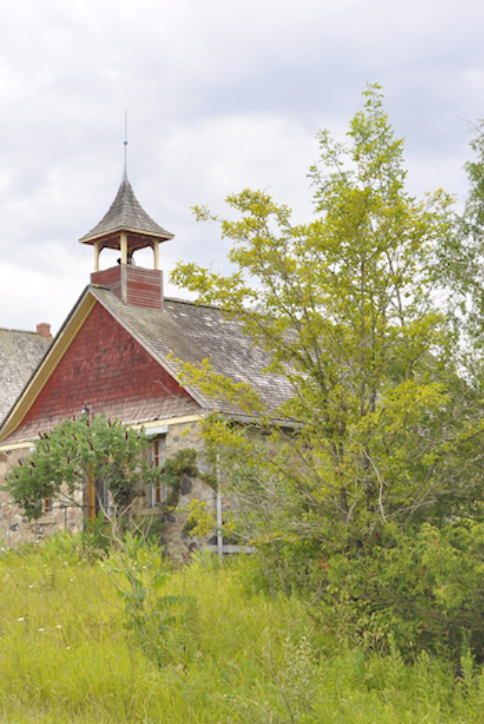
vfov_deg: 31.4
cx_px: 39
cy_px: 364
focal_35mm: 64
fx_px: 1289
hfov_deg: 20.8
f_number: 7.1
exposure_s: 1/200
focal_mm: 28
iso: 200
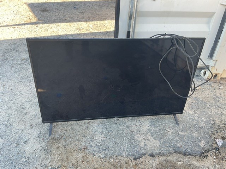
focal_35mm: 29
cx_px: 113
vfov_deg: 48.2
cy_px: 84
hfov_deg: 61.7
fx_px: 189
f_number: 1.8
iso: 20
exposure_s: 1/120
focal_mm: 3
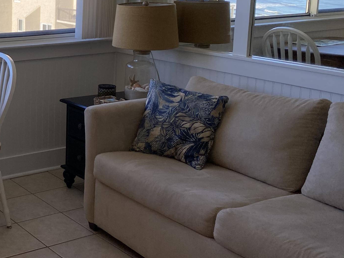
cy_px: 62
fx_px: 557
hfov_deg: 30.9
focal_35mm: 56
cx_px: -26
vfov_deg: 25.8
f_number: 1.8
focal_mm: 4.25
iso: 32
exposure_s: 1/244
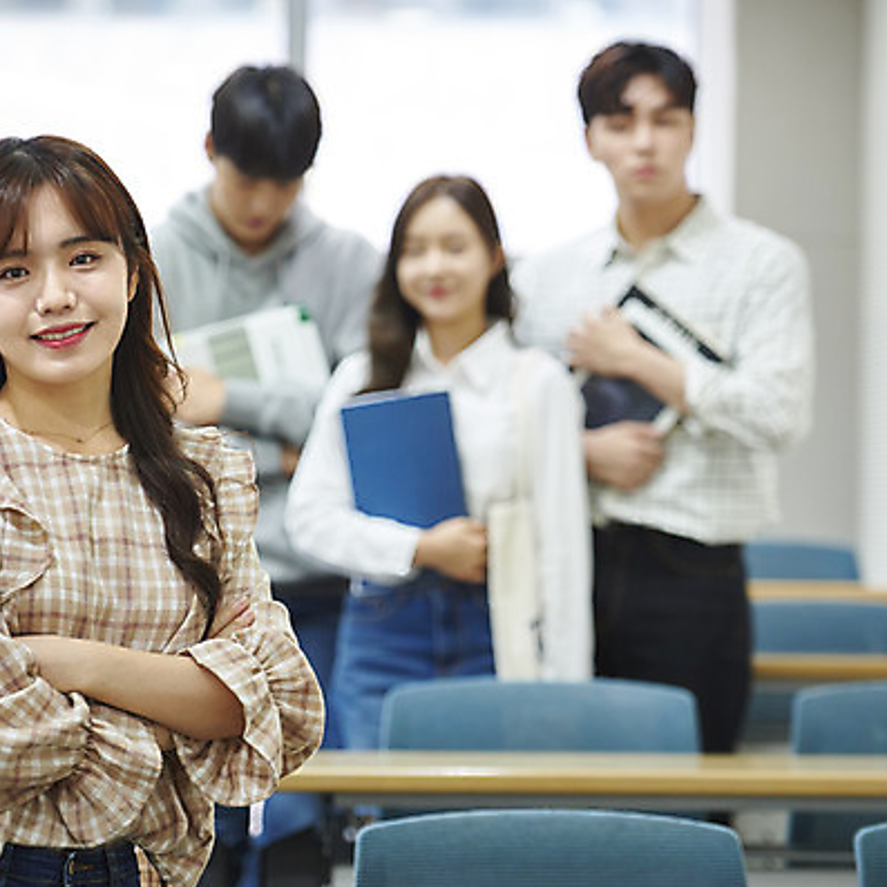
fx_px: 4088
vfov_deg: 12.4
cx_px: 327
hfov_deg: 12.4
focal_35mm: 141
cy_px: 442
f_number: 2.8
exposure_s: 1/100
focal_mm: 110
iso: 1000
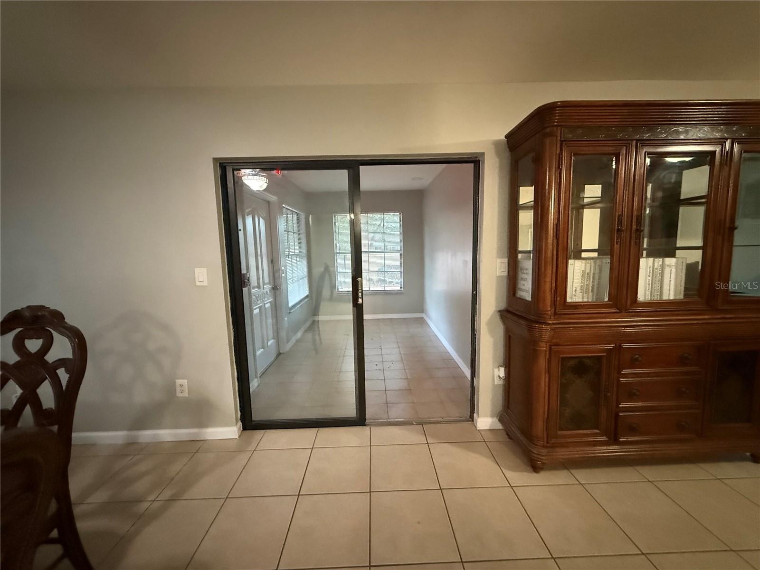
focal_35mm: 14
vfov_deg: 85.7
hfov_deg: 102.1
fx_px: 307
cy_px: 285
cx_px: 380
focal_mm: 2.22
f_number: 2.2
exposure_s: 1/40
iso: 1250
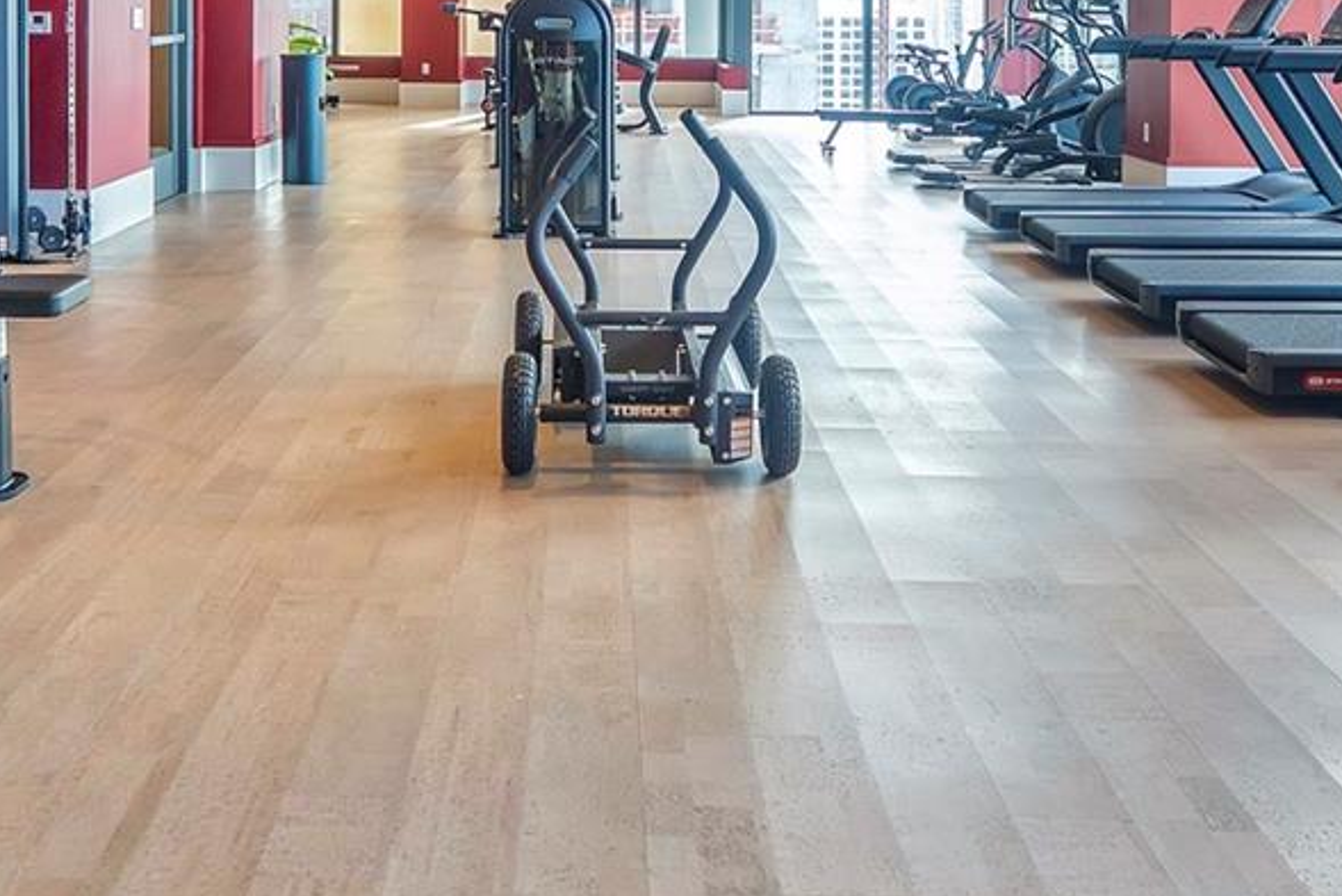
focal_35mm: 38
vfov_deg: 32.3
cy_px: 5
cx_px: 565
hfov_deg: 50.5
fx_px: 1417
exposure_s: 1/160
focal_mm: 14
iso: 1000
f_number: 4
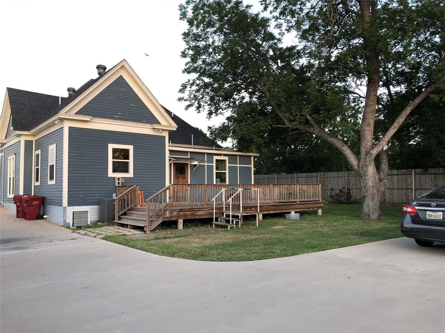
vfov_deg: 49.7
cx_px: 222
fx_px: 360
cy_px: 166
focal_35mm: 28
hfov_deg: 63.4
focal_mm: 3.99
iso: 25
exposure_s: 1/40
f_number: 1.8
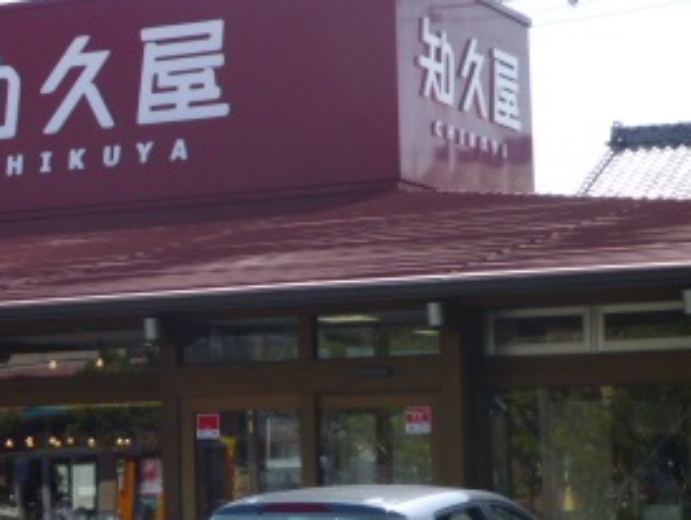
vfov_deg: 13.2
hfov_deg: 17.4
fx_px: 2238
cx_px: 103
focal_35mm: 112
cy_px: 321
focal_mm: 8.6
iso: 100
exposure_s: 1/500
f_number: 4
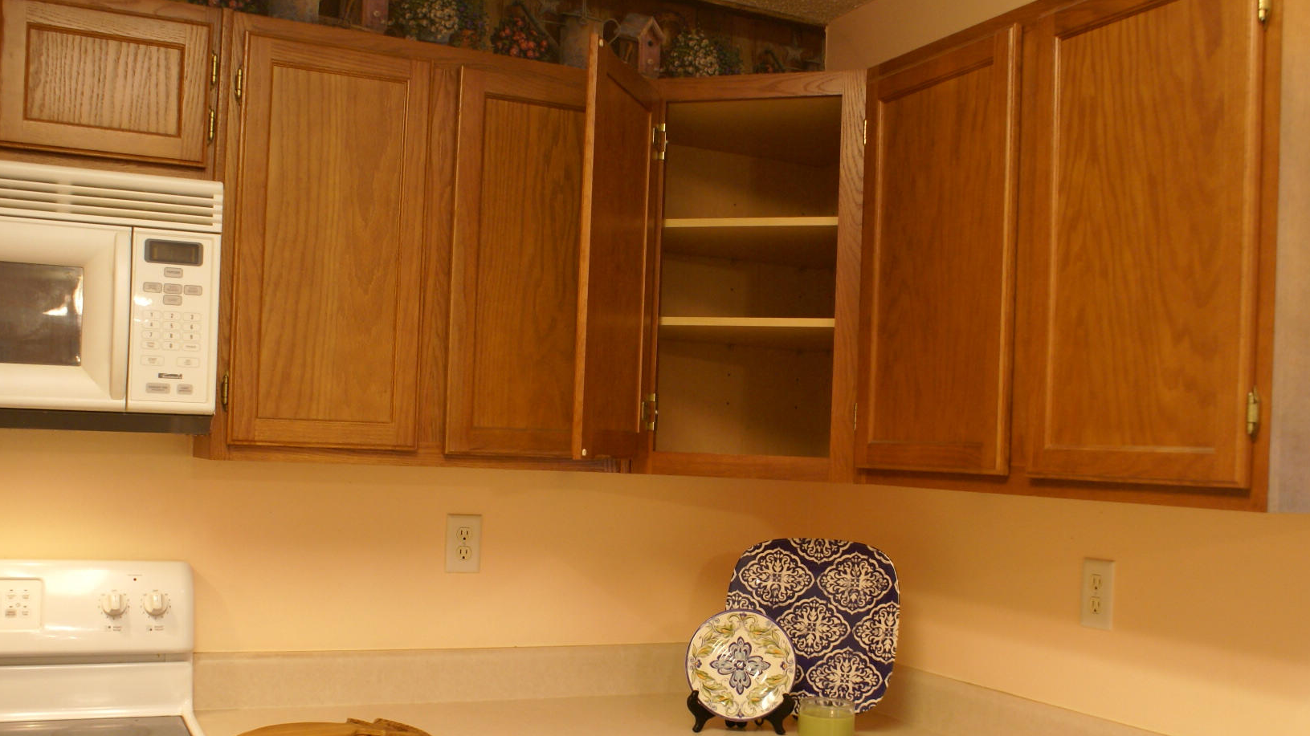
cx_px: 698
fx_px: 1285
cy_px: 467
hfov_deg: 54.0
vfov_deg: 31.8
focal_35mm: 37
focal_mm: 20
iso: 400
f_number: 4
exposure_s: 1/25
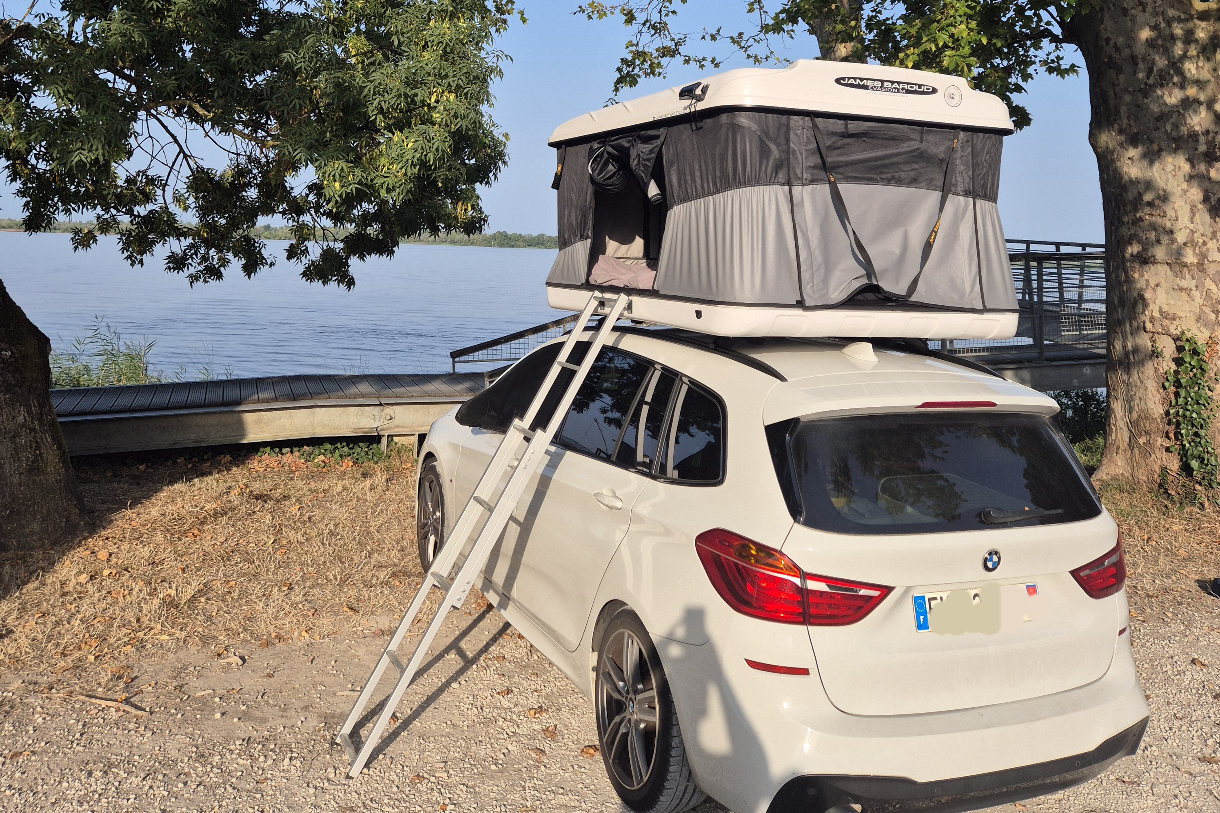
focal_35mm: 32
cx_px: 612
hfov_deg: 58.7
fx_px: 1084
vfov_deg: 38.7
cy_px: 107
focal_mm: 5.4
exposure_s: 1/1429
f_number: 1.8
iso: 25
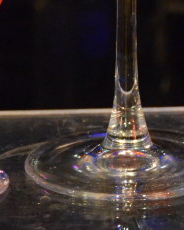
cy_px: 144
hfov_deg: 5.2
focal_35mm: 300
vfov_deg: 6.4
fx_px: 2042
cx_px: 64
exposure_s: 1/80
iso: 6400
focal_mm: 48
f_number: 5
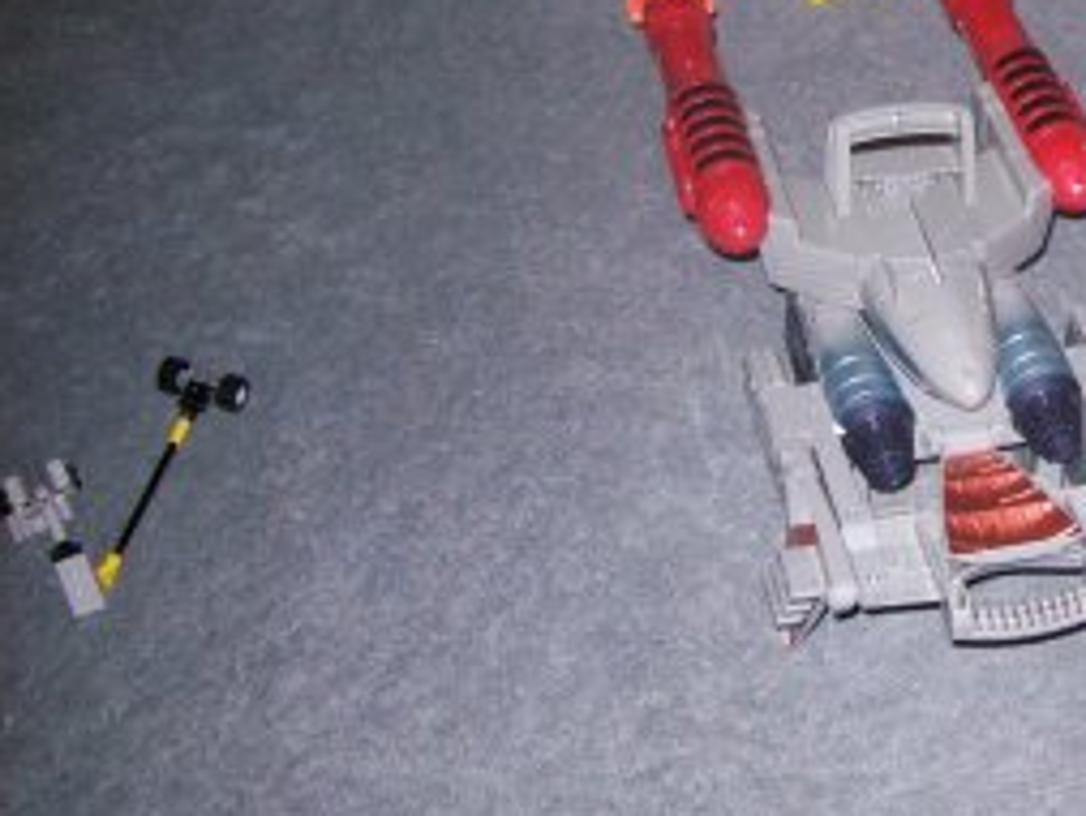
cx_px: 957
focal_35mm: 64
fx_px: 2009
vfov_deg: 22.7
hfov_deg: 29.1
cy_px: 187
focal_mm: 6
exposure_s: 1/64
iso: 200
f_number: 2.7
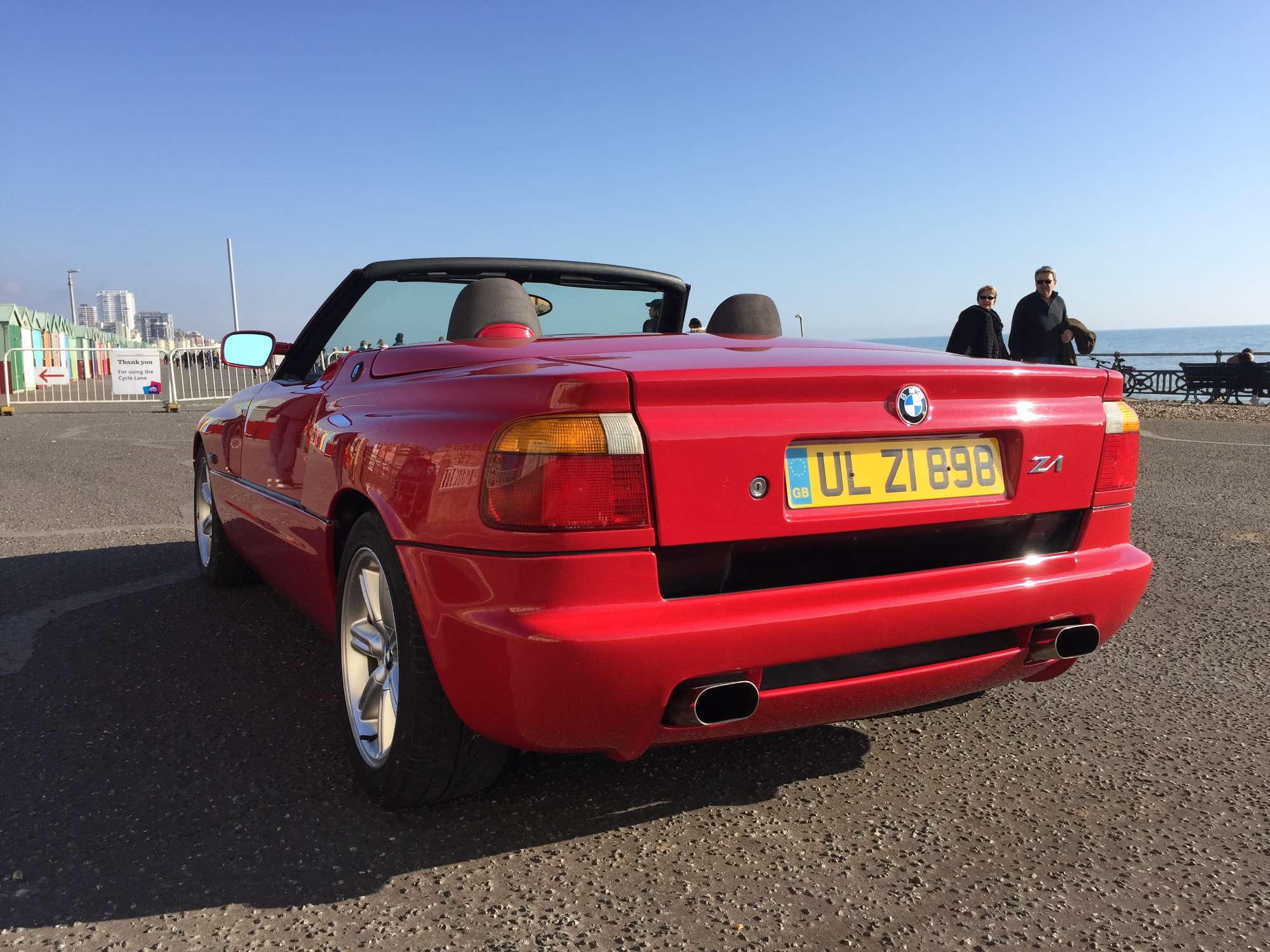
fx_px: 1064
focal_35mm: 29
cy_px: 476
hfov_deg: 61.7
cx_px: 635
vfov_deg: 48.2
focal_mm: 4.15
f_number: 2.2
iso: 32
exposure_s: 1/1319
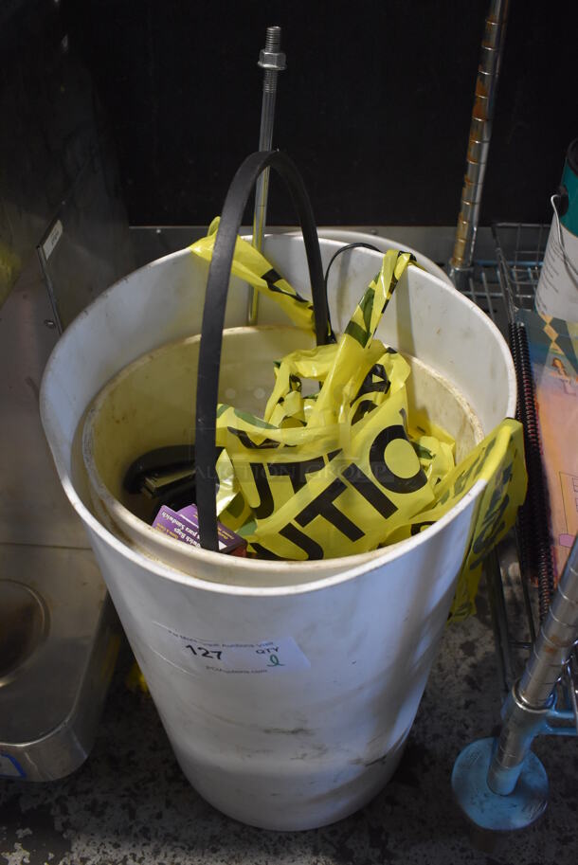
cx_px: 289
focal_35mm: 33
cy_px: 432
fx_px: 793
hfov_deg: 40.0
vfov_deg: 57.2
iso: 2000
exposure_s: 1/125
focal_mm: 22
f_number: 3.8
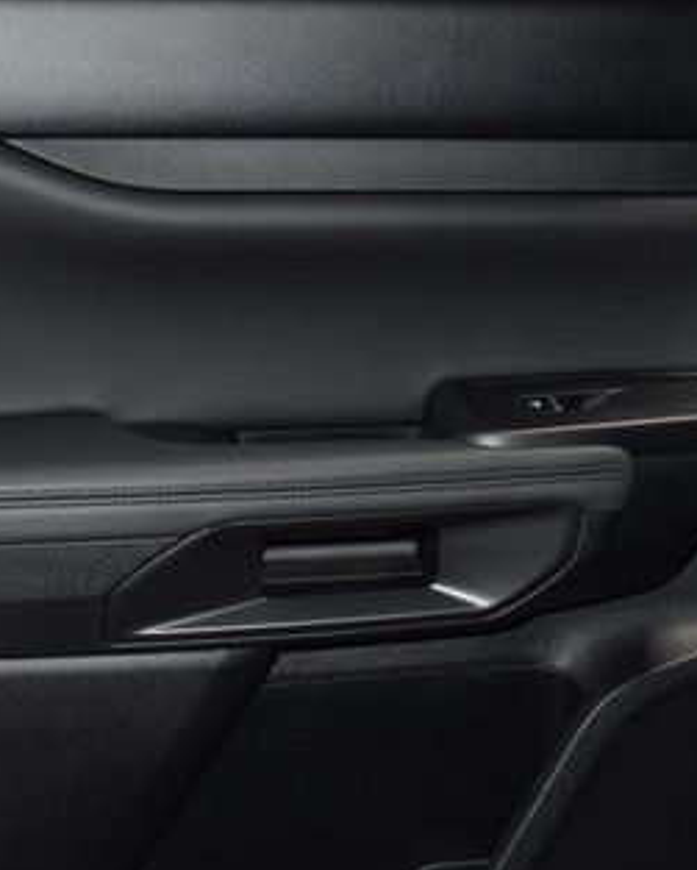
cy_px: 566
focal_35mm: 69
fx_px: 1777
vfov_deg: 27.4
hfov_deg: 22.0
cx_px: 156
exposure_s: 1/125
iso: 1600
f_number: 3.8
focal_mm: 24
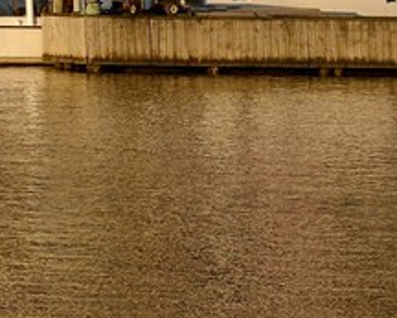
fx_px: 3432
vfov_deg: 5.2
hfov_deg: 6.0
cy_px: -417
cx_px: -886
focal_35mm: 292
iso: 200
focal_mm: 42
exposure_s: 1/320
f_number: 7.1
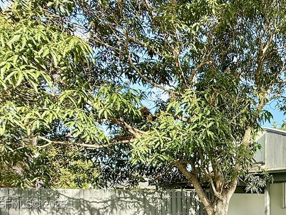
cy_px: 205
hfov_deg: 46.4
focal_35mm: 34
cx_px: 278
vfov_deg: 38.1
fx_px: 281
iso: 50
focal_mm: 2.22
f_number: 2.2
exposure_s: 1/644
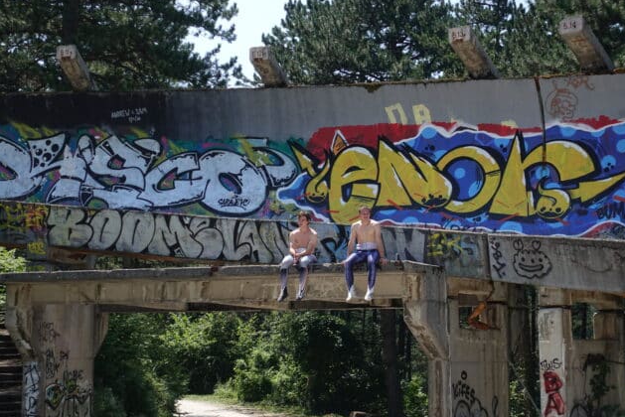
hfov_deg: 33.9
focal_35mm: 59
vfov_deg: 23.0
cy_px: 208
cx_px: 317
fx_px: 1025
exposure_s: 1/3200
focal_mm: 21.39
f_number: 2.8
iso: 400
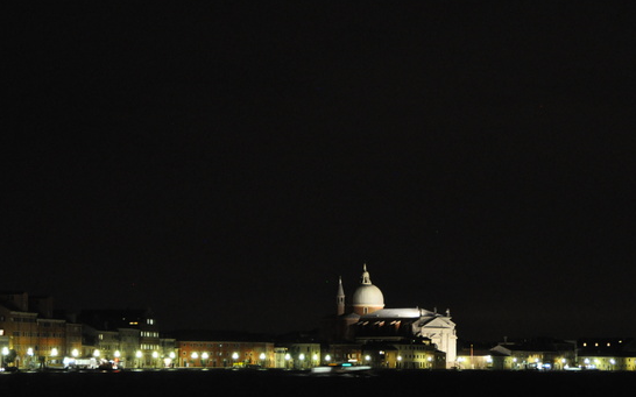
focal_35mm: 101
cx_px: 232
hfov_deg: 20.5
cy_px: 255
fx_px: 1750
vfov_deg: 12.9
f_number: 4.8
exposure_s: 1/1.6
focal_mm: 50
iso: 1600
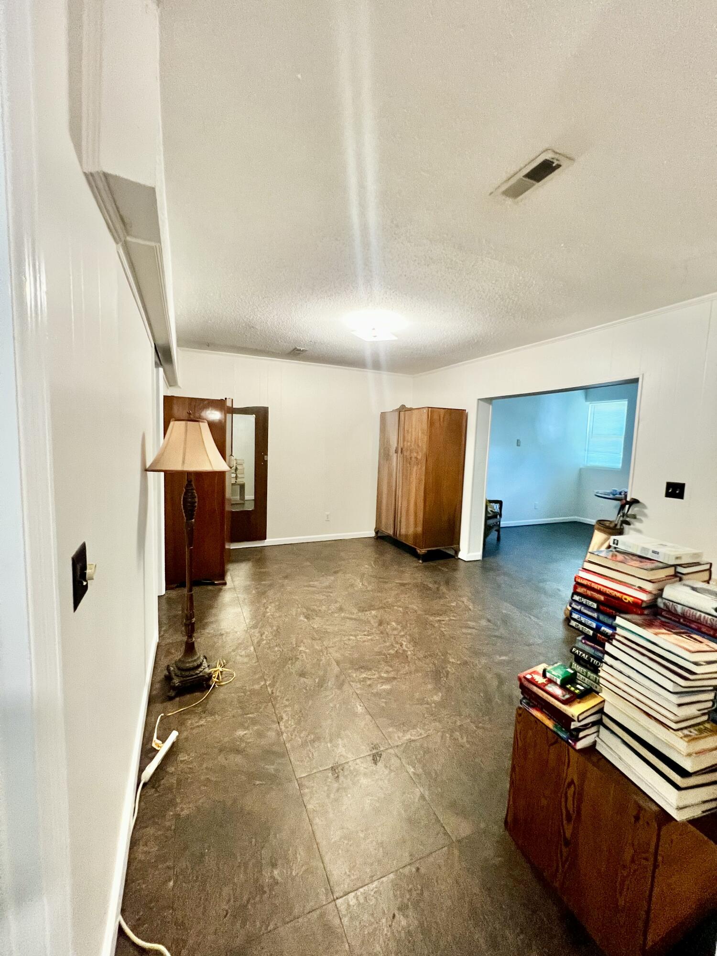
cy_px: 478
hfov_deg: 89.9
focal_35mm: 13
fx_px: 359
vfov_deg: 106.2
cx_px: 358
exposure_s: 1/60
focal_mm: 1.57
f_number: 1.8
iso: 320
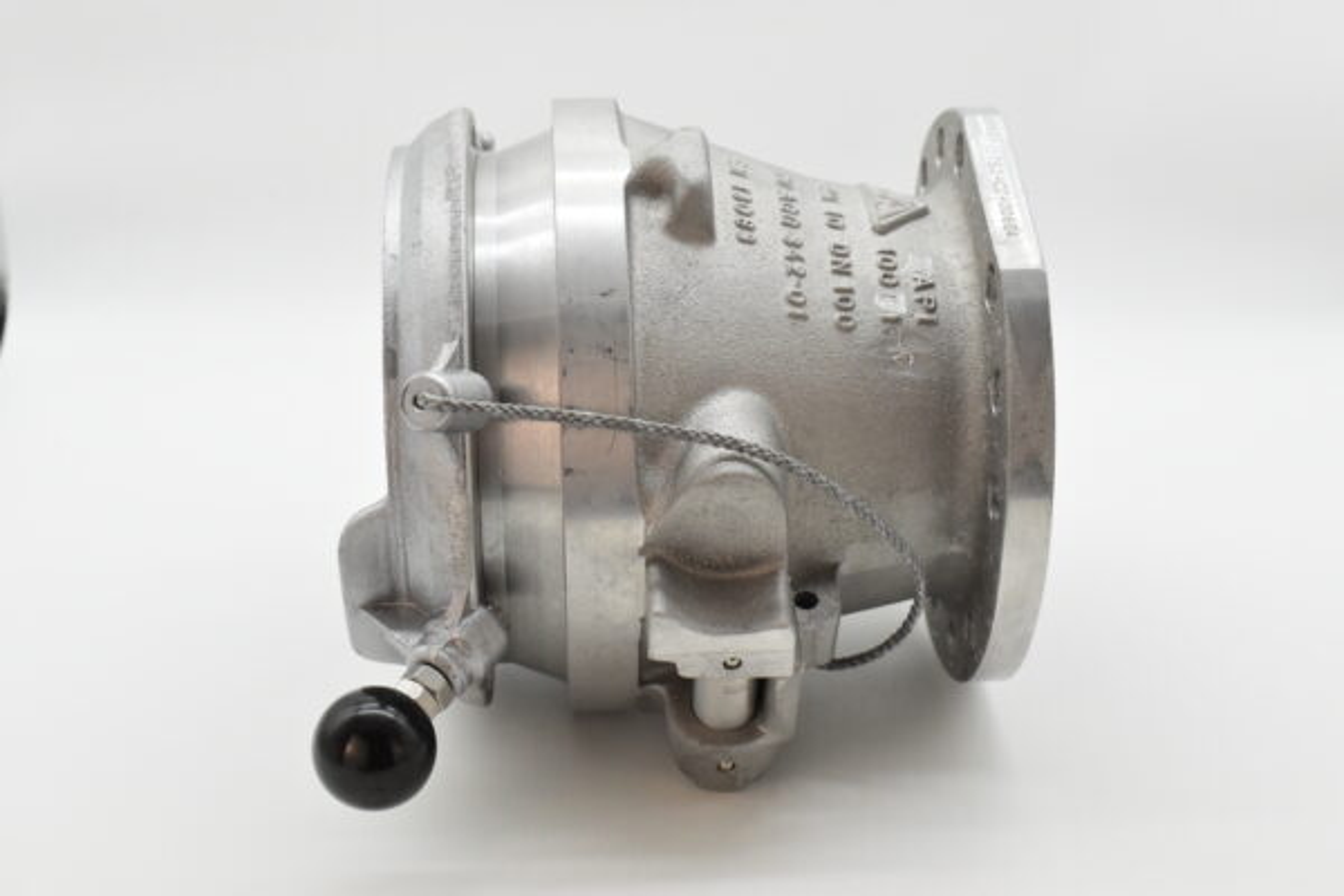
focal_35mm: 57
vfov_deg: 23.8
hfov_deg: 35.1
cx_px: 672
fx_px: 2128
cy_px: 448
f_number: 8
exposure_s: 1/1000
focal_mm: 38
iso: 1600
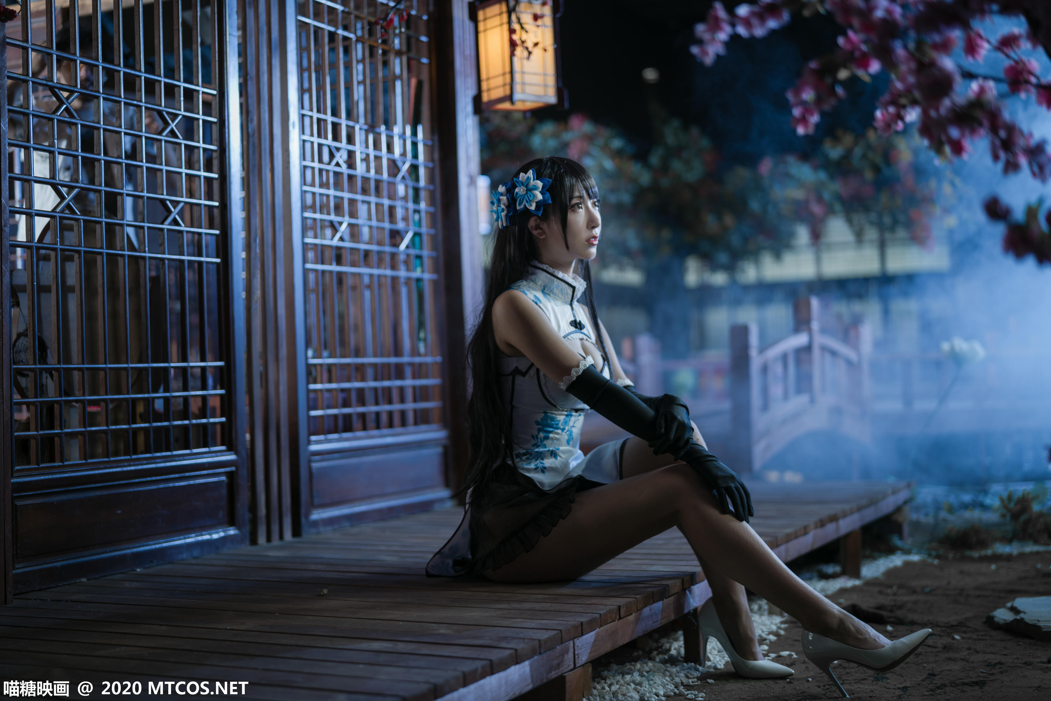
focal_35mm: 50
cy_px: 350
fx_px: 1460
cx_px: 526
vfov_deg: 27.0
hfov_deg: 39.6
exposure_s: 1/160
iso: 100
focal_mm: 50
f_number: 1.4
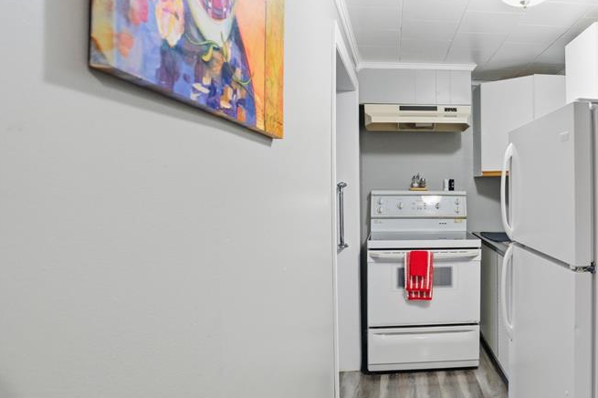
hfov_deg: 66.7
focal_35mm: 25
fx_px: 415
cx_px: 454
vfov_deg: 51.2
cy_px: 183
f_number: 6.3
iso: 100
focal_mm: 16
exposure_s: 1/6
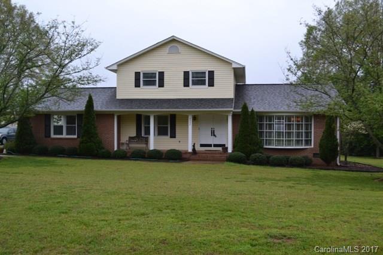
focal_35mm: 36
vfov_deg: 36.9
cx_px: 192
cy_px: 128
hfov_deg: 53.1
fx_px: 383
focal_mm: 24
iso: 400
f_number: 5.6
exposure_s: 1/125
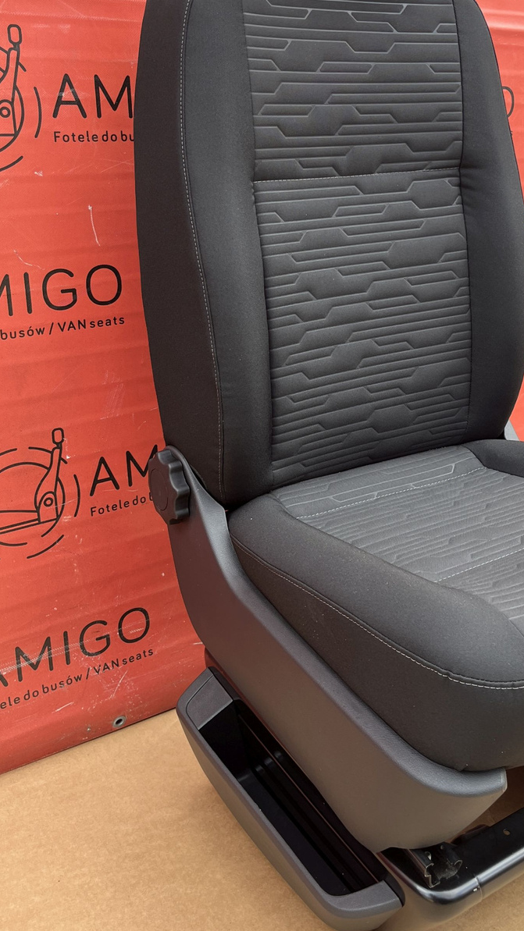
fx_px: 939
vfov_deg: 52.5
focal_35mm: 38
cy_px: 376
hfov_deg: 30.7
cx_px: 384
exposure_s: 1/121
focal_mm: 5.1
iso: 40
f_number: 1.6
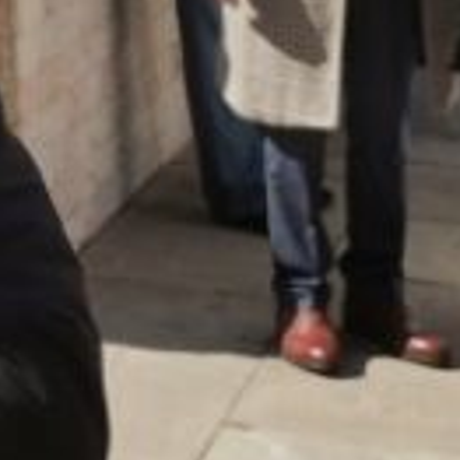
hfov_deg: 11.0
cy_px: -114
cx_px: -270
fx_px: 2270
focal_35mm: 151
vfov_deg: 11.3
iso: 50
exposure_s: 1/2770
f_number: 1.6
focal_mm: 5.56
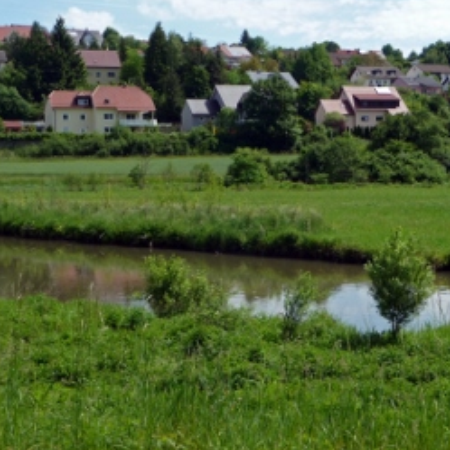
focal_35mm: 78
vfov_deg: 22.2
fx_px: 1147
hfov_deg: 22.1
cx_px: 286
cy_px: 181
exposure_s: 1/500
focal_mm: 9.3
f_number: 4.3
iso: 100
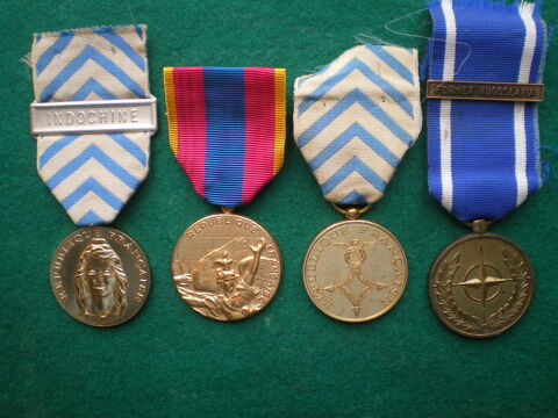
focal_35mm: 38
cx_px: 279
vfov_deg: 37.7
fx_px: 613
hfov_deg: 49.0
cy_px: 209
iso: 125
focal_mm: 6.3
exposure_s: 1/50
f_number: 3.1
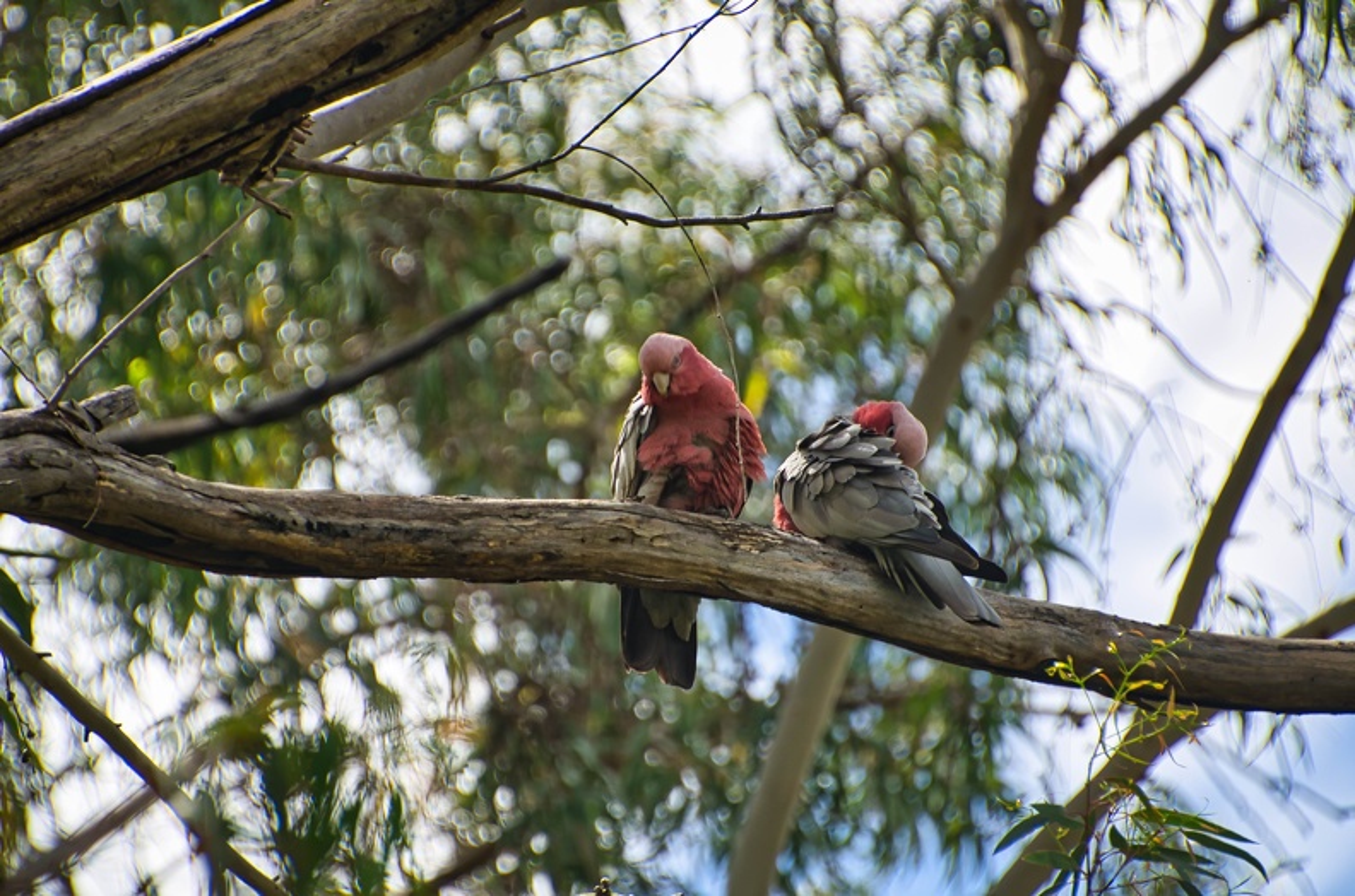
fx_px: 16897
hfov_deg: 4.6
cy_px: 448
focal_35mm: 450
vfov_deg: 3.0
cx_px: 678
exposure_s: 1/320
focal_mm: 300
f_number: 5.6
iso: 100
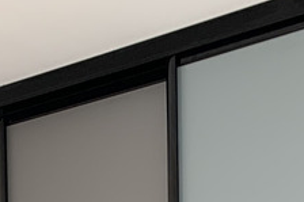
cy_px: 666
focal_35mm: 129
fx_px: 1089
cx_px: 285
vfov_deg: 8.4
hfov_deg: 15.7
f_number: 1.8
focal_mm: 4.25
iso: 64
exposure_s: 1/121
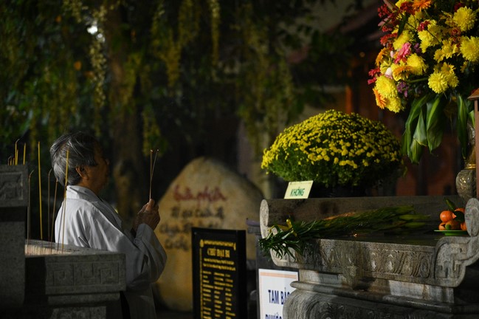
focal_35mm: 120
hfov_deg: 17.1
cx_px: 240
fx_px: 1596
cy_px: 160
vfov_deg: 11.4
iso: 10000
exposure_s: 1/250
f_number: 4.5
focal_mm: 120
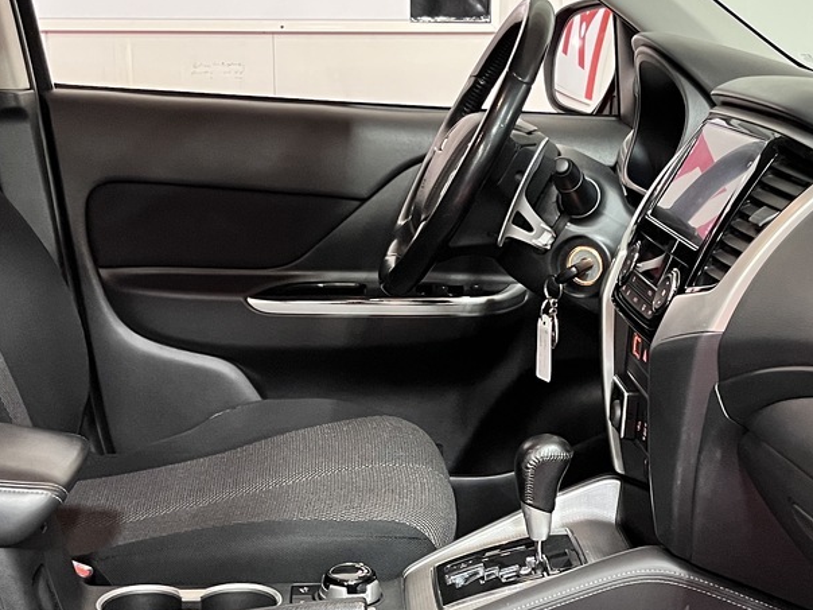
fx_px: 1456
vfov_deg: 23.6
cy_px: 399
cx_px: 428
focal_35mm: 62
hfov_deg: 31.2
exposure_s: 1/50
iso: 400
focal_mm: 5.1
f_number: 1.6
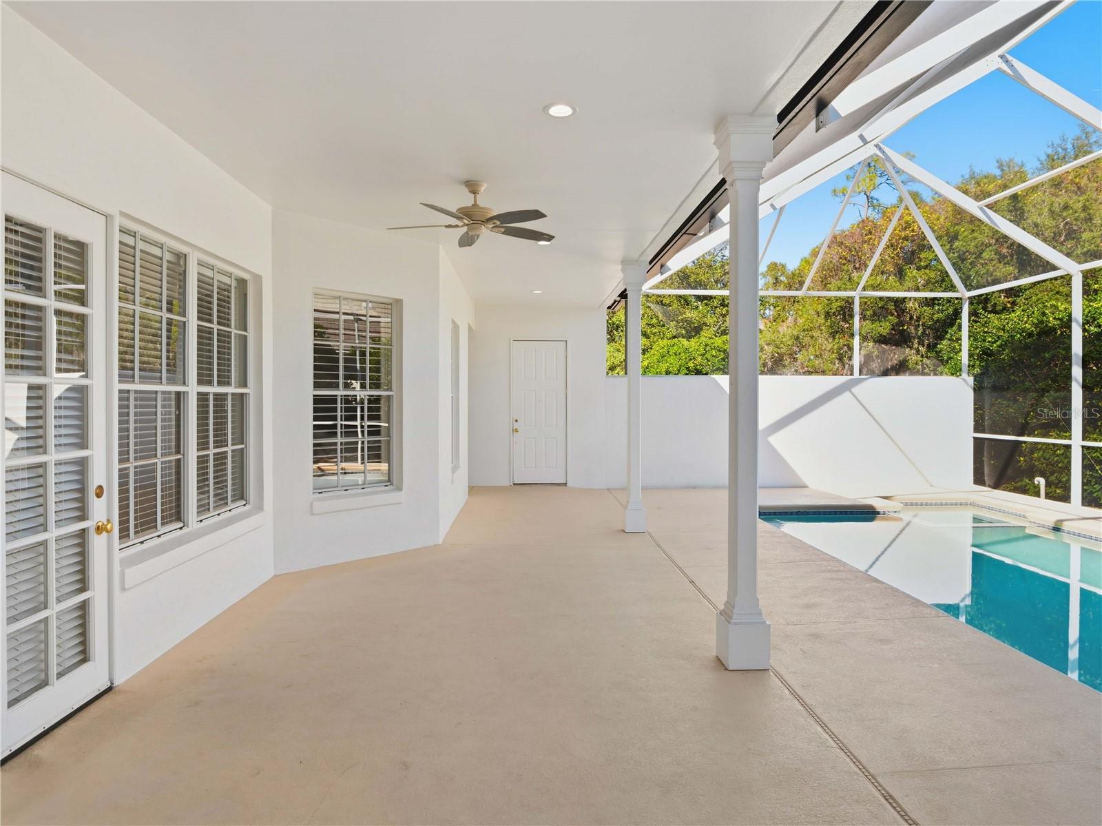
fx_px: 637
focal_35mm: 20
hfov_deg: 81.8
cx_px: 551
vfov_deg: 65.9
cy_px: 413
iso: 200
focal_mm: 10
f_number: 7.1
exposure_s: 1/250
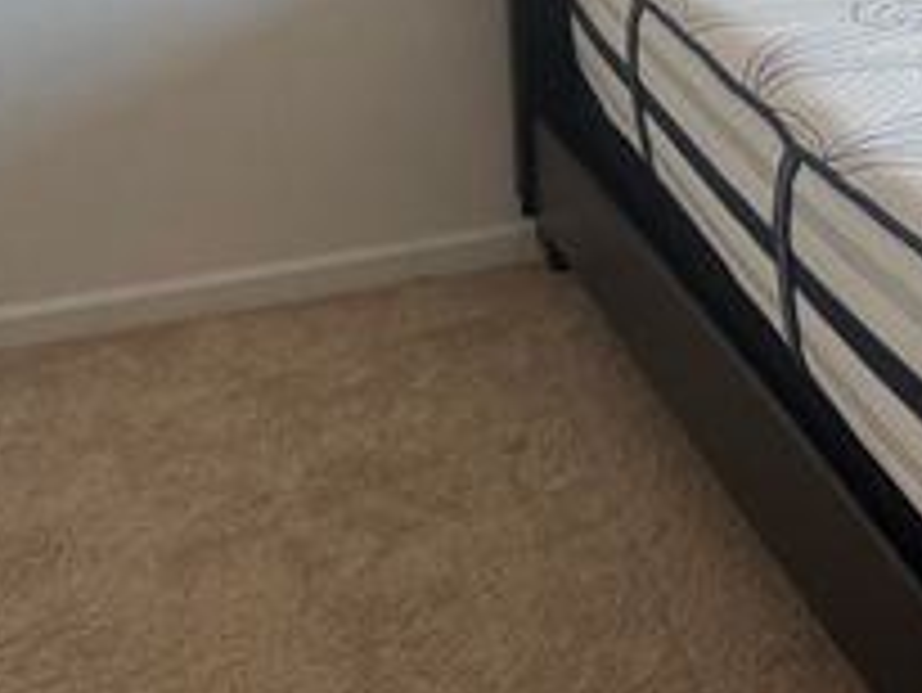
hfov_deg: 22.7
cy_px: -140
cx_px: 1214
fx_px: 2025
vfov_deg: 18.4
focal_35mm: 76
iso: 200
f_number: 1.78
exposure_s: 1/120
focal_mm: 6.76
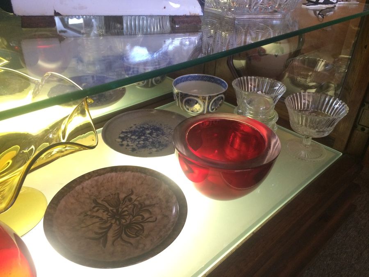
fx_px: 320
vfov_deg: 46.8
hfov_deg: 60.0
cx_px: 184
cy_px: 138
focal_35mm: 30
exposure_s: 1/30
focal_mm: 4.12
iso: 125
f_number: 2.2
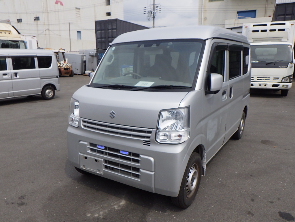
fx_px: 239
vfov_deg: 49.7
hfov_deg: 63.4
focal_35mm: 28
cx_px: 148
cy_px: 111
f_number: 4.2
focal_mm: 5
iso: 250
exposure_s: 1/1500
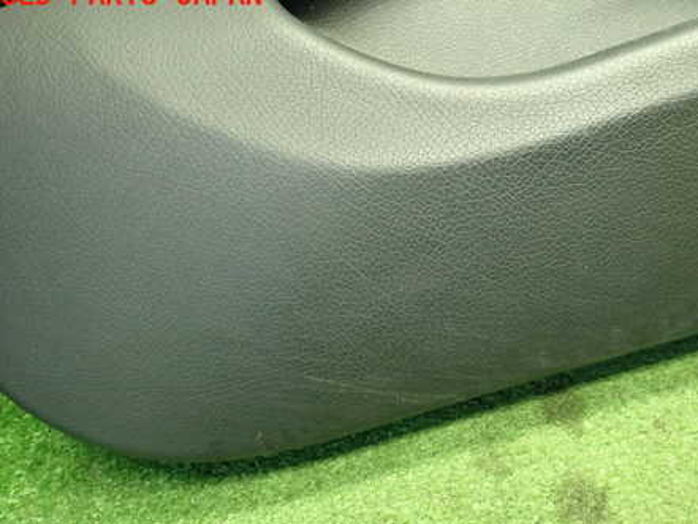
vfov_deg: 41.5
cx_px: 450
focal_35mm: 34
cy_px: 331
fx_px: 686
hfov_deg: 53.2
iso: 400
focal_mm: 4.5
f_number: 2
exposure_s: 1/30
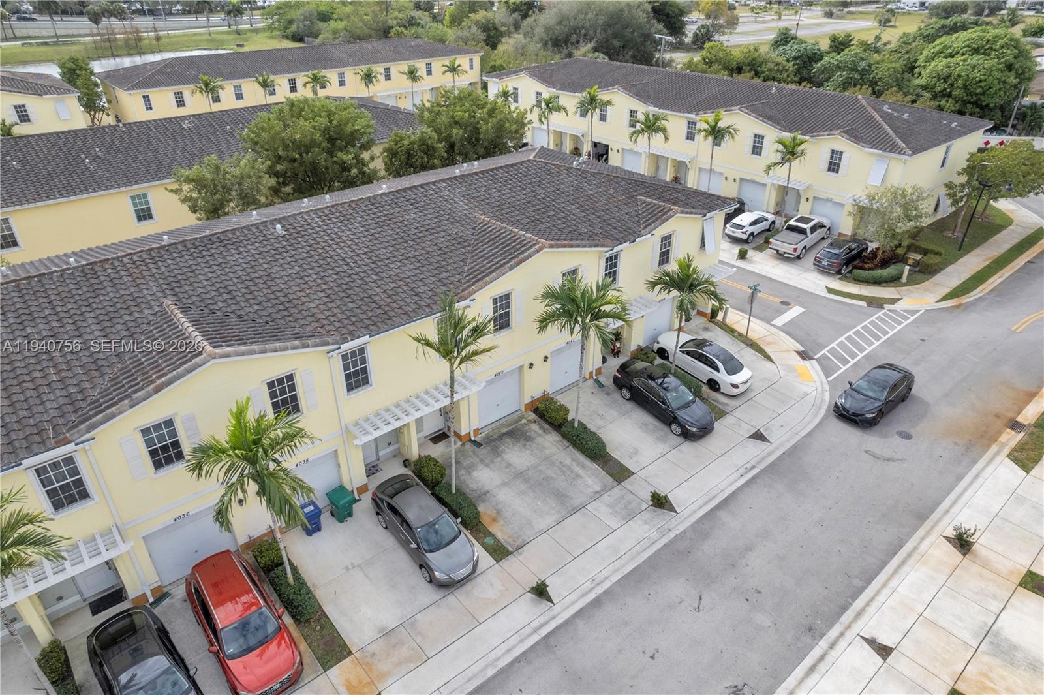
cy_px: 348
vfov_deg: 57.2
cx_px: 522
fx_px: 638
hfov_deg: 78.6
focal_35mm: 22
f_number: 2.8
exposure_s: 1/2000
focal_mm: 8.38
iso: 130
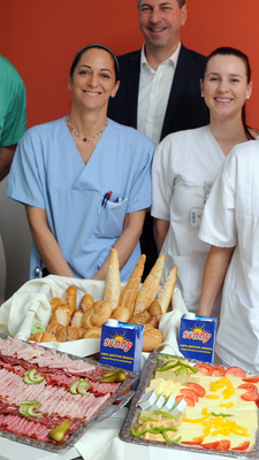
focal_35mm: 69
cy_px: 172
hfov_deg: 17.5
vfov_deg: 30.4
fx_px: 842
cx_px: 128
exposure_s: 1/125
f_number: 5.6
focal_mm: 22
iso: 400
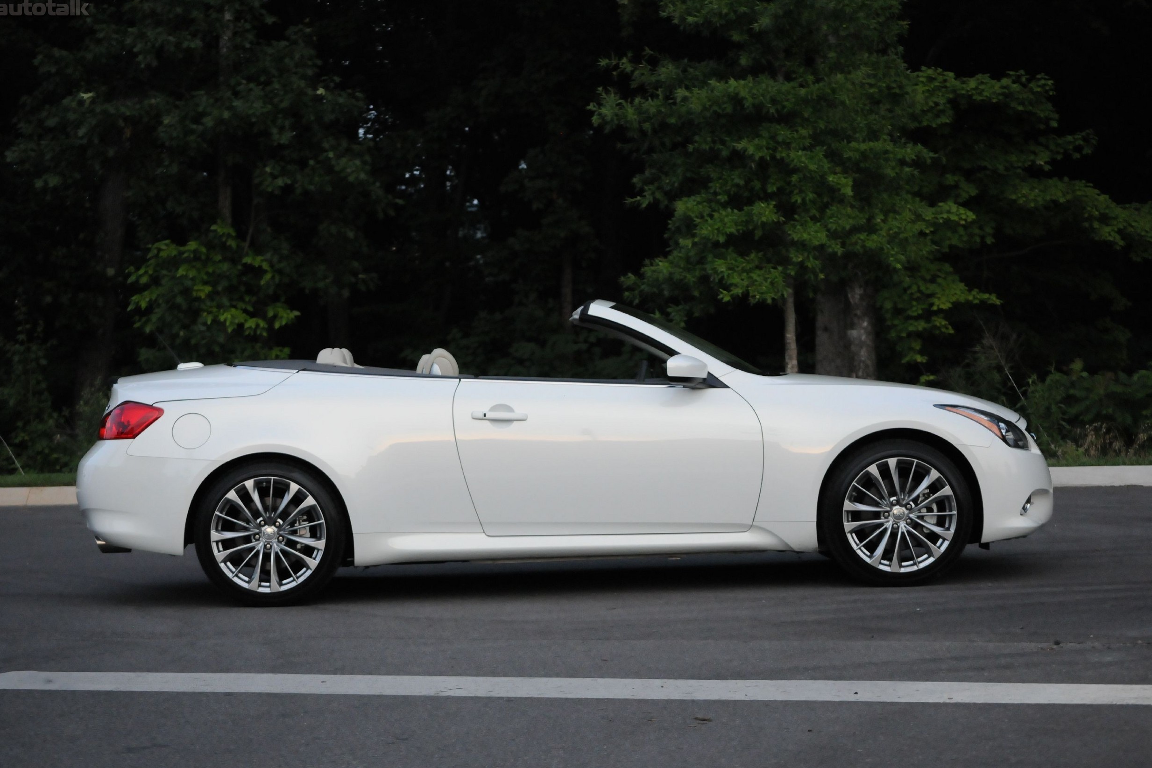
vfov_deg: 16.4
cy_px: 385
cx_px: 569
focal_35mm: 84
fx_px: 2672
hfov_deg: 24.3
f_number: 5
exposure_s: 1/640
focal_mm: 55
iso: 2000
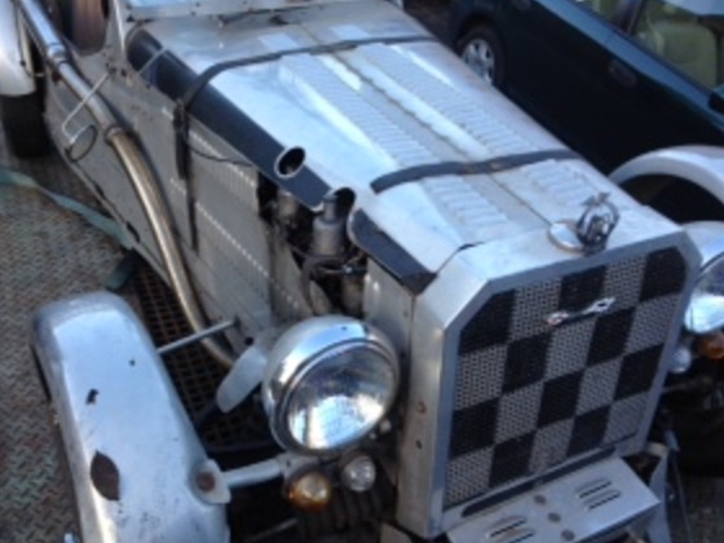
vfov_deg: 35.9
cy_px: 237
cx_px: 331
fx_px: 837
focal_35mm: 40
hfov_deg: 46.7
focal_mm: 4.28
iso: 64
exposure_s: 1/170
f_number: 2.4
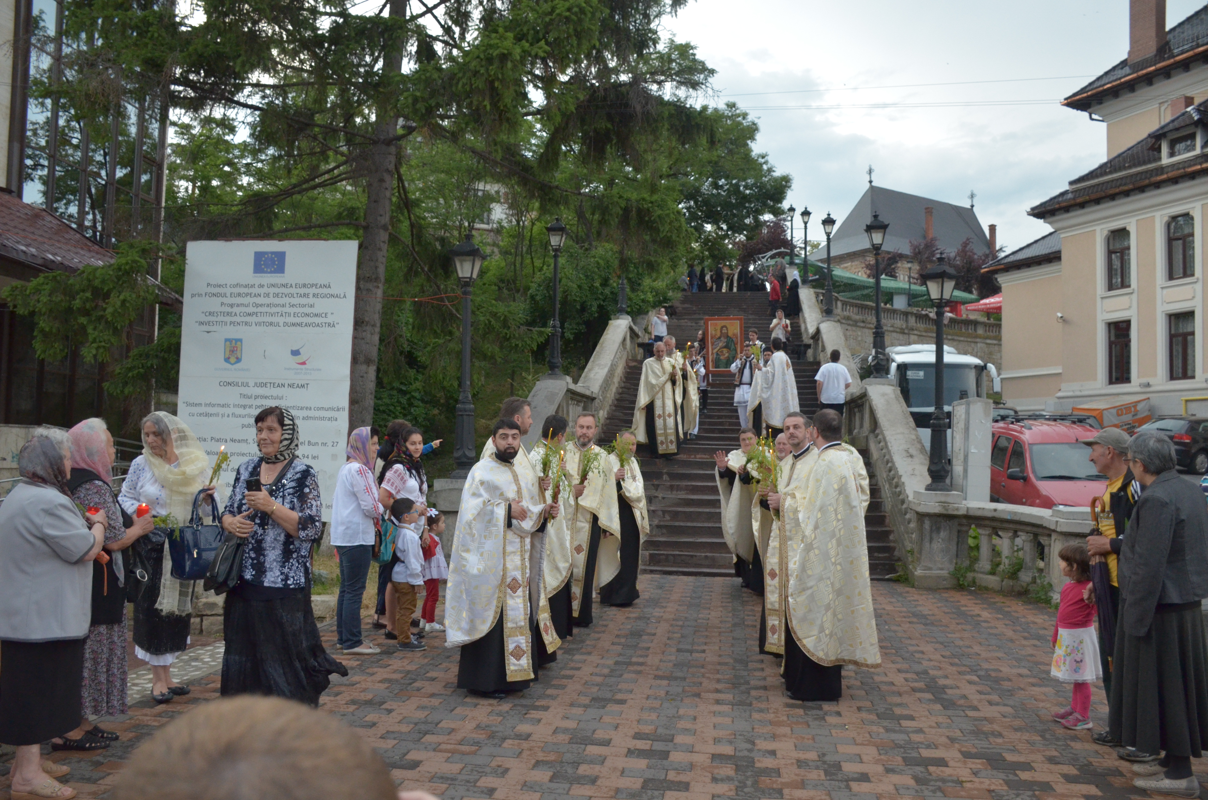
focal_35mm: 30
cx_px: 604
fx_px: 1005
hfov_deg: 62.0
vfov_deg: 43.4
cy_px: 400
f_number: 4
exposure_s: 1/320
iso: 1600
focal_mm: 20
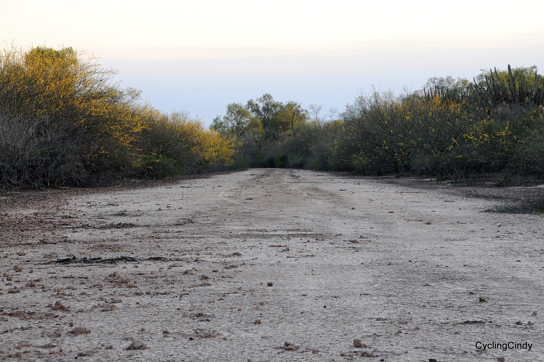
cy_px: 181
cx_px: 272
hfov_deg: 17.5
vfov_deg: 11.7
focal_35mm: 117
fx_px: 1766
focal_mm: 78
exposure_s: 1/60
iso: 320
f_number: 11
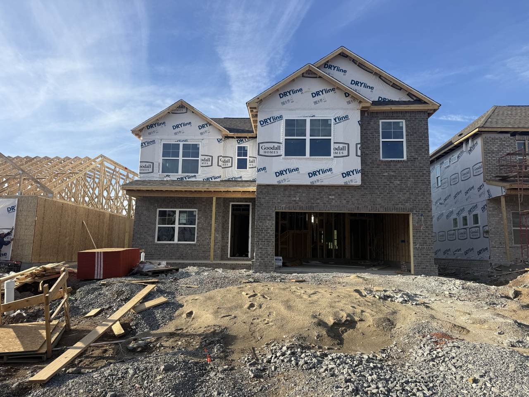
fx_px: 367
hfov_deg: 71.6
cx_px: 264
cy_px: 198
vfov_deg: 56.8
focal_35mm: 24
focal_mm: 6.76
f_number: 1.78
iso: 80
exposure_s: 1/2801
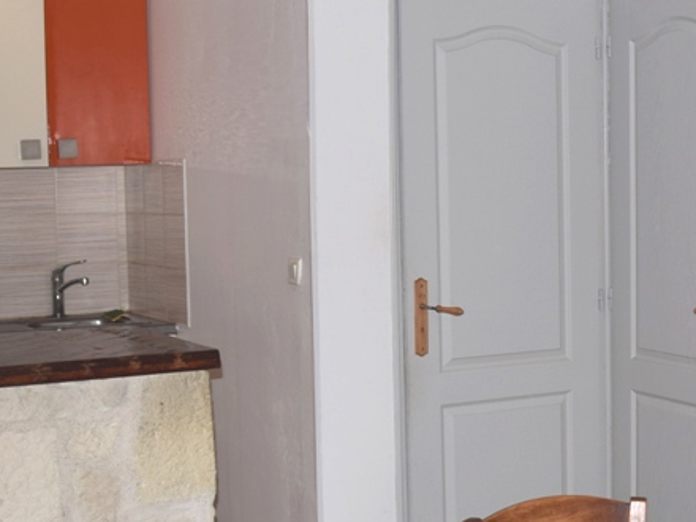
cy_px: 296
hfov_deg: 28.2
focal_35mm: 68
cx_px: 509
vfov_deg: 21.6
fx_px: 1367
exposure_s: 1/200
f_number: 3.5
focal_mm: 18
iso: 100
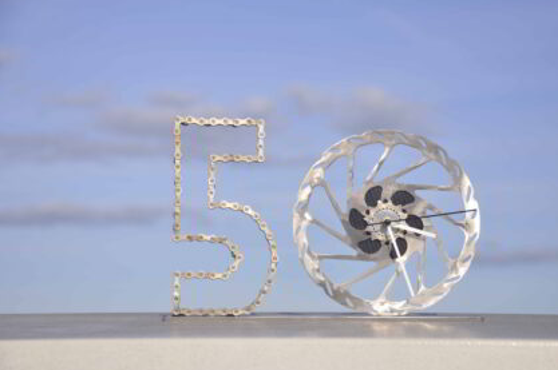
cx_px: 301
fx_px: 2013
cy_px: 195
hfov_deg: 15.8
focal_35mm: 130
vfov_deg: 10.5
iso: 200
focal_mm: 80
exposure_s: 1/1000
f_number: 8
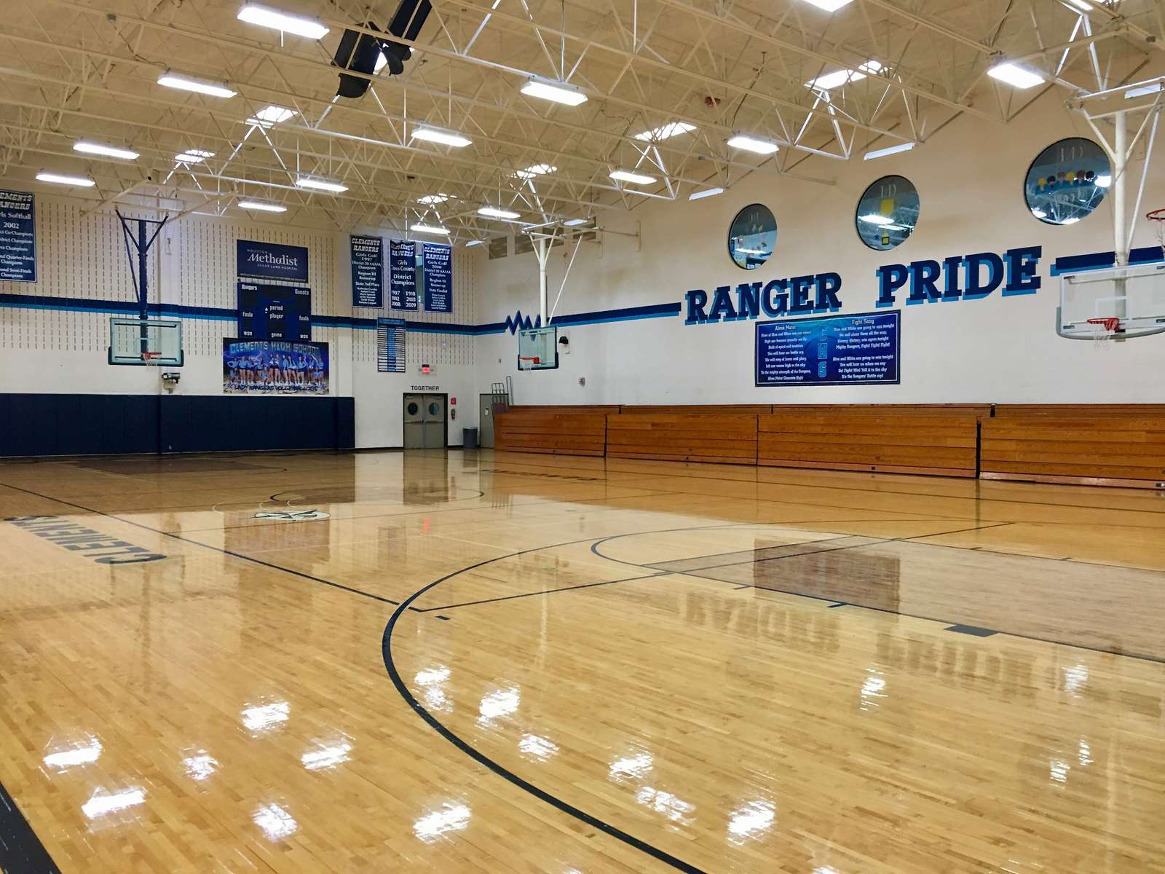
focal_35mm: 29
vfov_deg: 48.2
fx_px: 976
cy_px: 437
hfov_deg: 61.7
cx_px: 582
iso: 100
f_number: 2.2
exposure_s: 1/30
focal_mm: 4.15
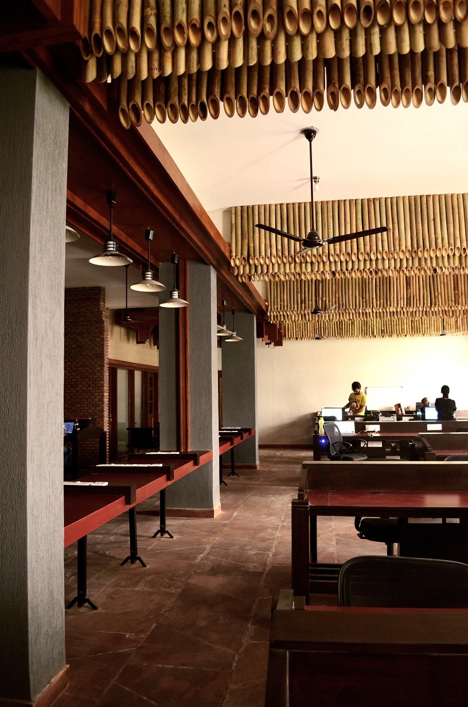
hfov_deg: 47.7
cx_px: 234
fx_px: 529
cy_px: 354
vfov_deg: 67.5
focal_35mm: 27
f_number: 3.5
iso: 1800
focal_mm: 18
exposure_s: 1/30
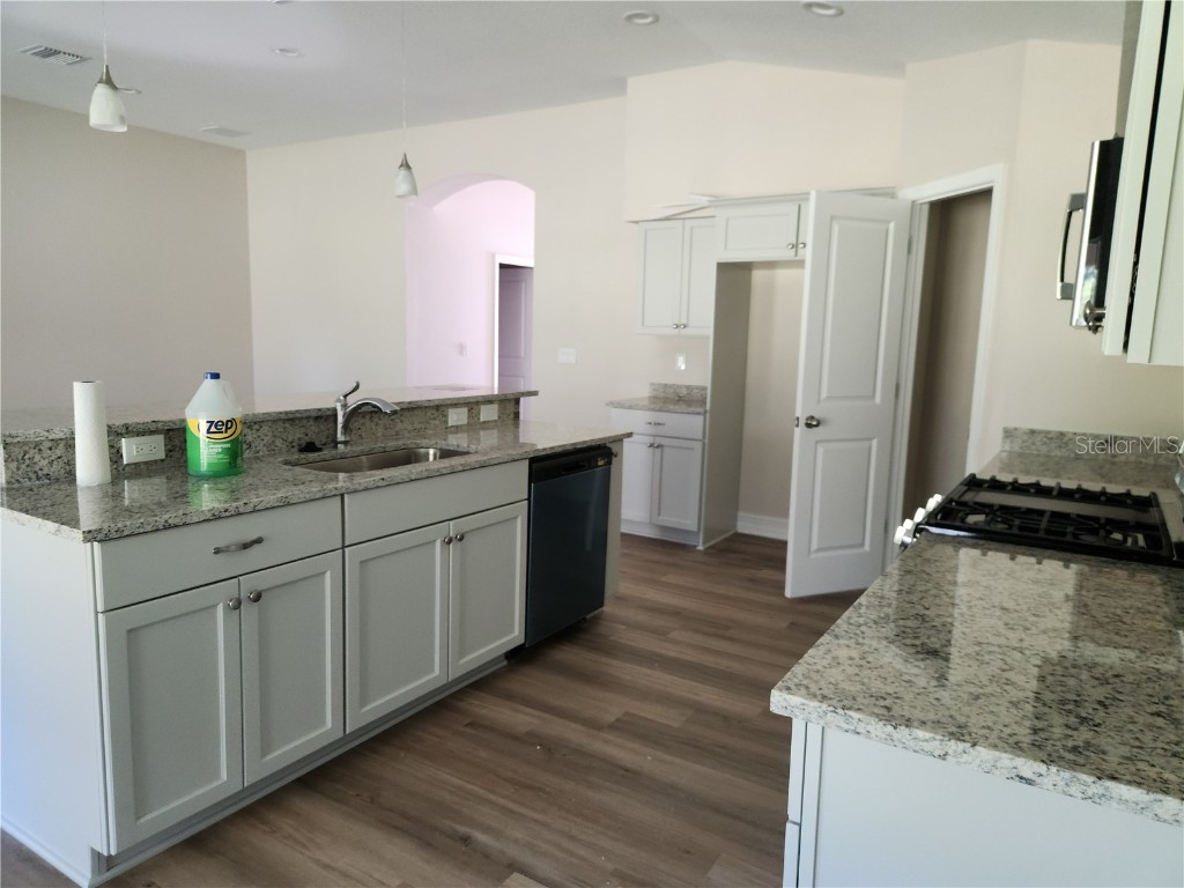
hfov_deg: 73.9
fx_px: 787
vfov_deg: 58.9
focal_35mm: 23
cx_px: 592
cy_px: 444
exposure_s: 1/40
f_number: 1.8
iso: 200
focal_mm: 5.4
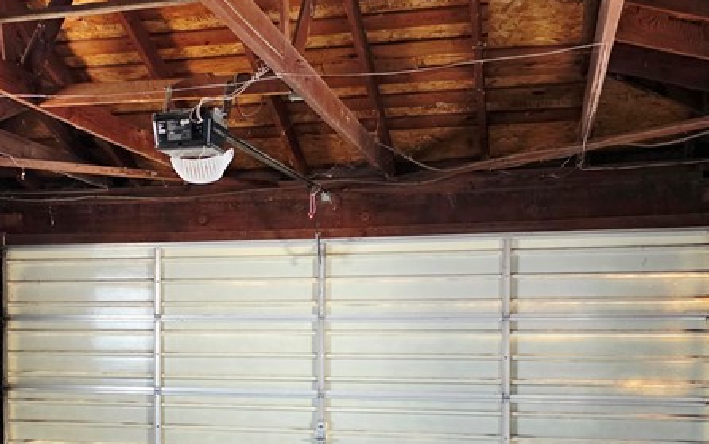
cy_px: 360
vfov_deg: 22.8
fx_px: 1082
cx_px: 178
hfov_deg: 35.5
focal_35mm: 56
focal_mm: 6.3
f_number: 1.7
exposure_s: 1/120
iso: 1250
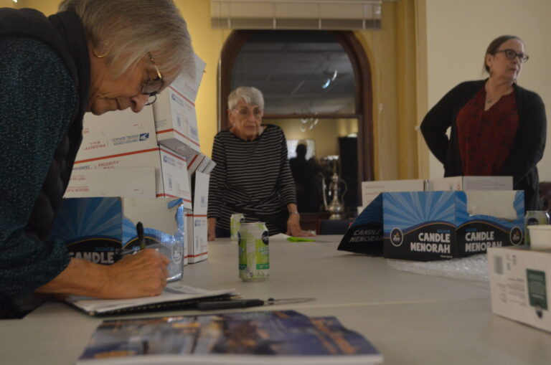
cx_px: 276
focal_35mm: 48
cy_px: 182
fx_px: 733
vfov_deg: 28.0
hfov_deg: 41.2
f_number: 4.8
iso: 1600
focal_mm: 32
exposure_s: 1/30
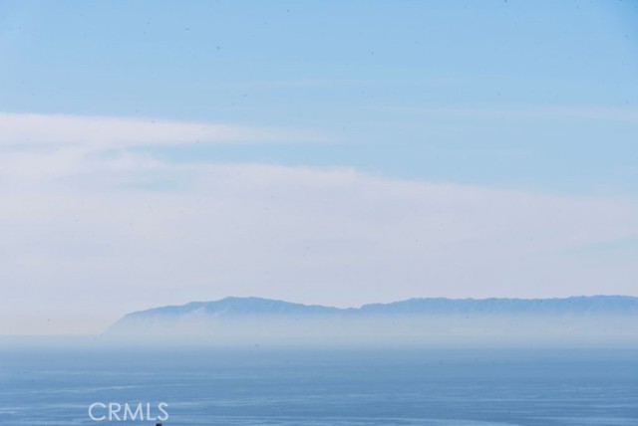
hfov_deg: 8.6
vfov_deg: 5.7
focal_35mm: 240
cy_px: 213
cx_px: 319
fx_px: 4257
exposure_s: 1/50
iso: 125
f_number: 20
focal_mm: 240
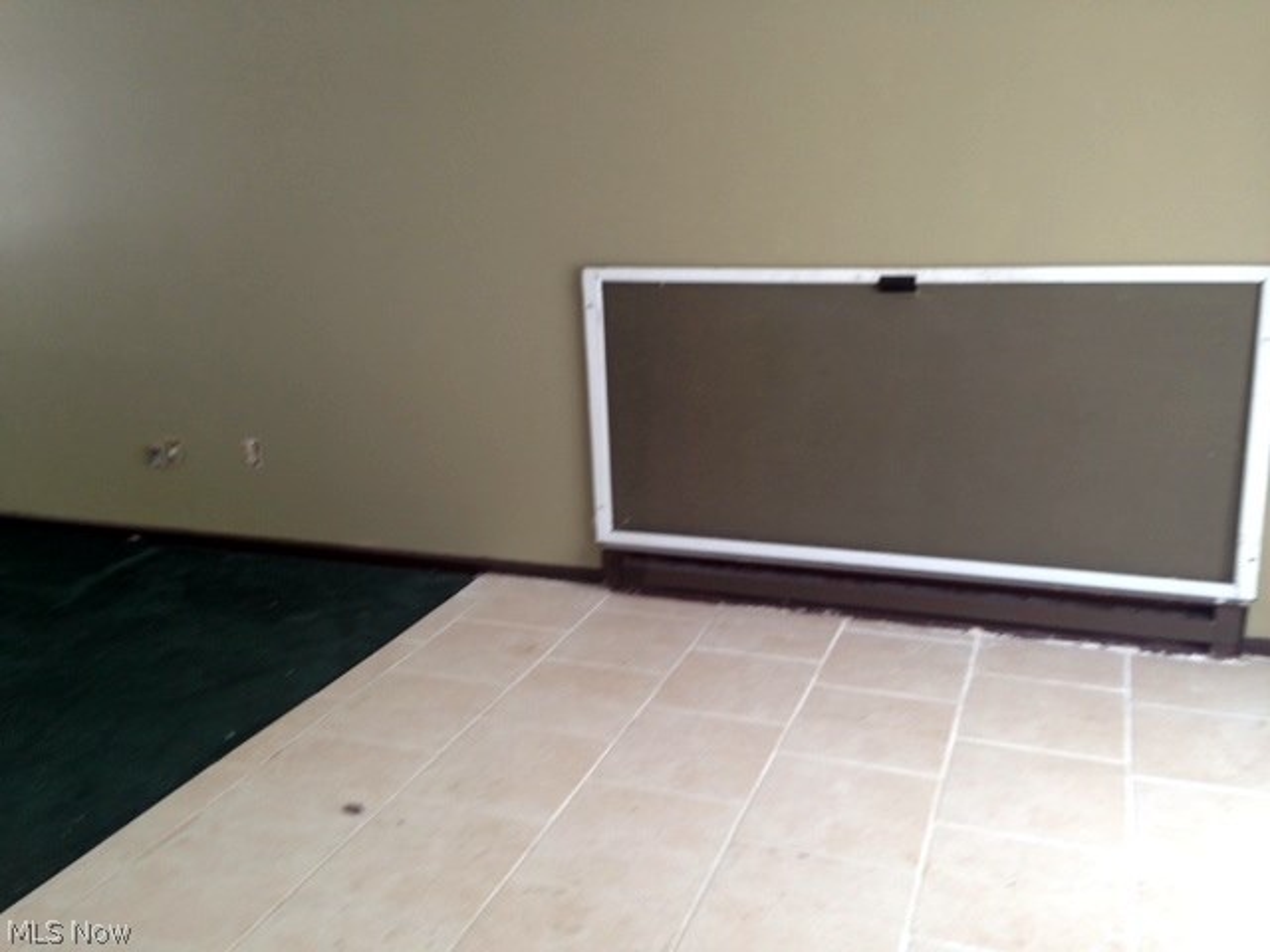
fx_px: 1211
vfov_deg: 42.9
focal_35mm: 33
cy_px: 476
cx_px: 635
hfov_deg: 55.4
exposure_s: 1/30
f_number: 2.4
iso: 50
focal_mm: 4.12
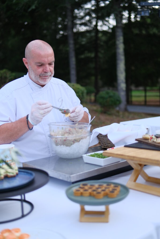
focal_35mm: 45
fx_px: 300
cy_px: 120
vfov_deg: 43.6
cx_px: 80
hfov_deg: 29.9
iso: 640
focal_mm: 30
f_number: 1.4
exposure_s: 1/5800
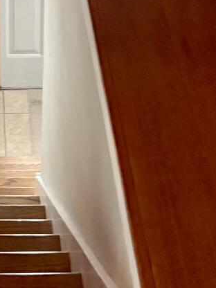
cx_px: -41
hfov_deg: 11.6
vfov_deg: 14.6
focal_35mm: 125
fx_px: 1040
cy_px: -147
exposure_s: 1/40
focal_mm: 5.96
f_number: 1.6
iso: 640
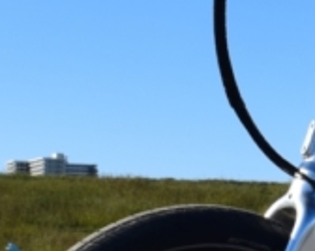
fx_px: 1080
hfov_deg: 15.7
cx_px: 426
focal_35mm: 116
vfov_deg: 13.2
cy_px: 172
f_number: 11
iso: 320
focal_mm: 18
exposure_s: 1/500
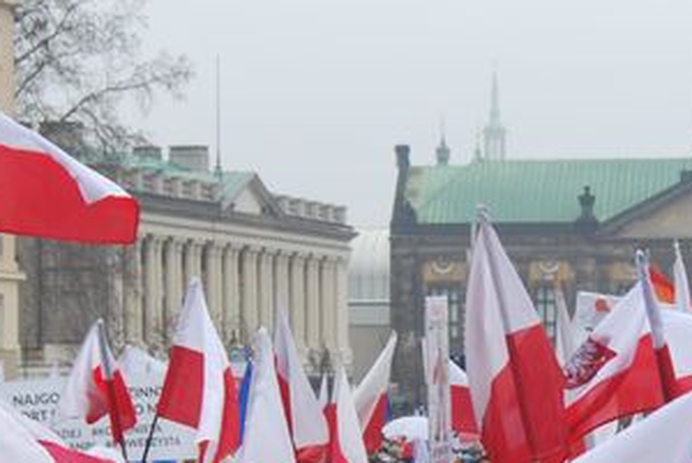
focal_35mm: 148
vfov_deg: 9.2
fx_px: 2849
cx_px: 588
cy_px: 481
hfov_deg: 13.8
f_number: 5.6
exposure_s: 1/125
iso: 200
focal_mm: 30
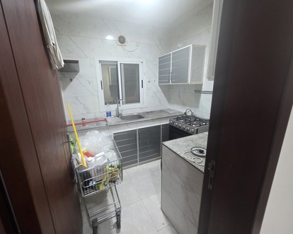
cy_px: 116
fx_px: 121
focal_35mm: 14
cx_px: 138
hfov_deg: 100.6
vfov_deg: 88.0
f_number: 1.9
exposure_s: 1/50
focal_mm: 2.2
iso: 500
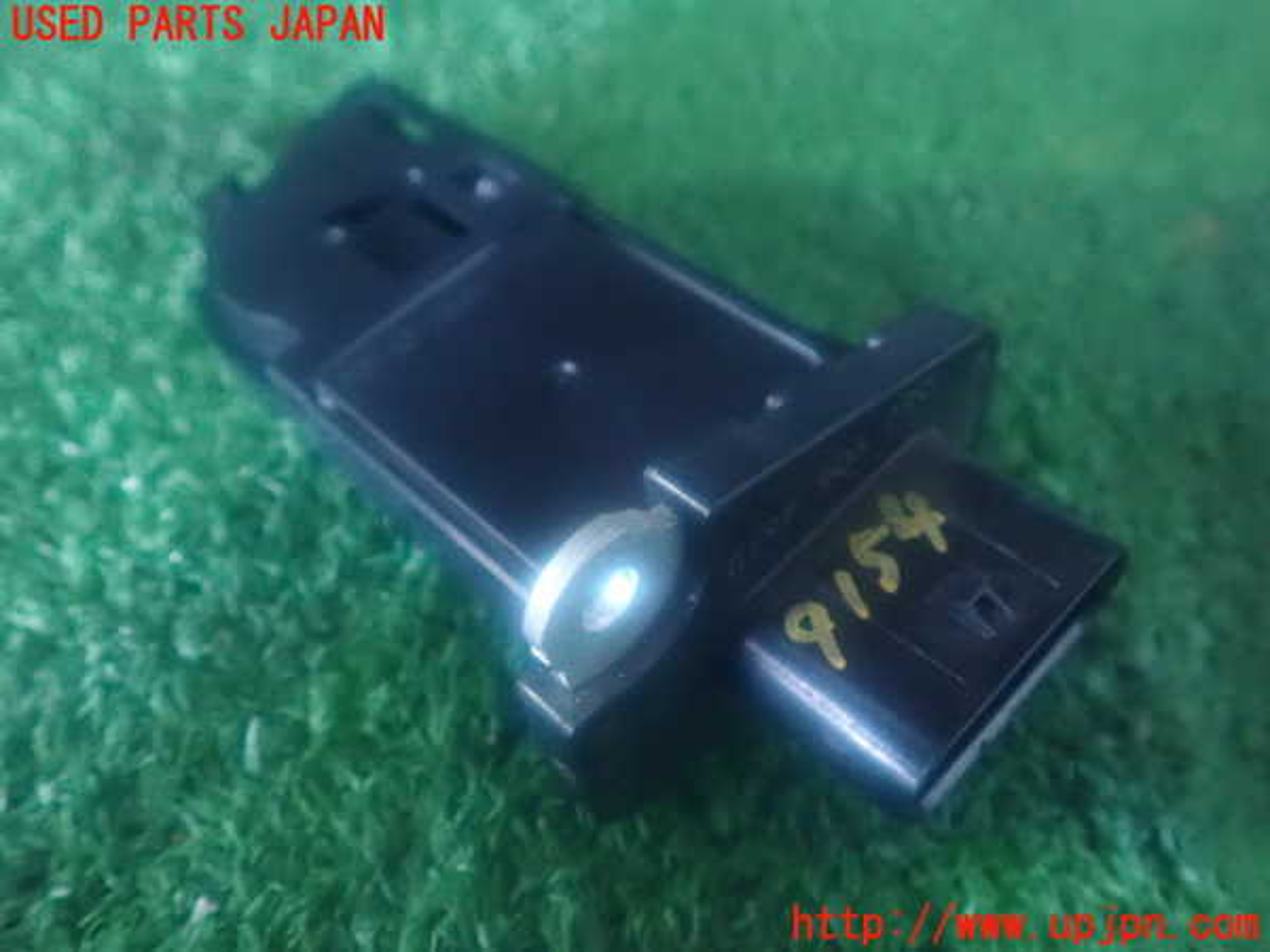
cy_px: 476
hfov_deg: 60.0
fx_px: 1101
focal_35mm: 30
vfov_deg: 46.8
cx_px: 635
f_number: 2.3
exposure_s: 1/20
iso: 1600
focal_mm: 5.5
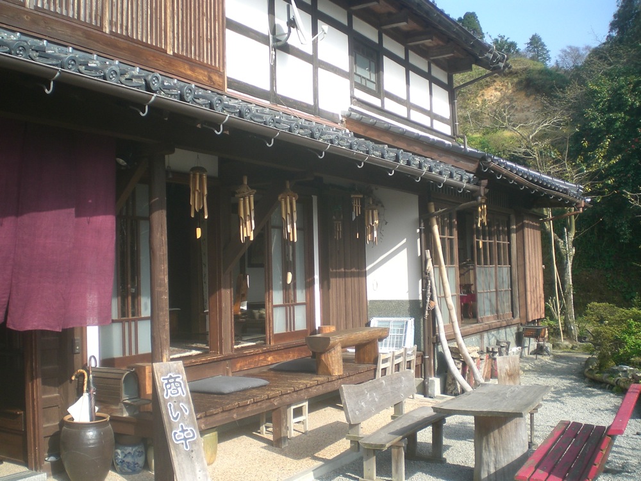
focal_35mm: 38
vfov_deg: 37.7
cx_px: 320
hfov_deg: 49.0
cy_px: 240
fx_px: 704
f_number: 3.1
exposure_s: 1/320
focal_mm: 6.3
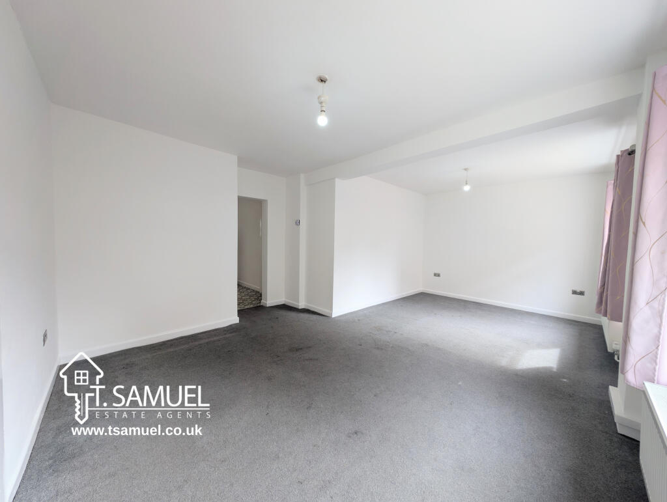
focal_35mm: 12
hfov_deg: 110.5
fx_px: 232
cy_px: 251
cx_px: 334
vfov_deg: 94.6
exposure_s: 1/82.7
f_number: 1.95
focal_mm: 2.23
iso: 41
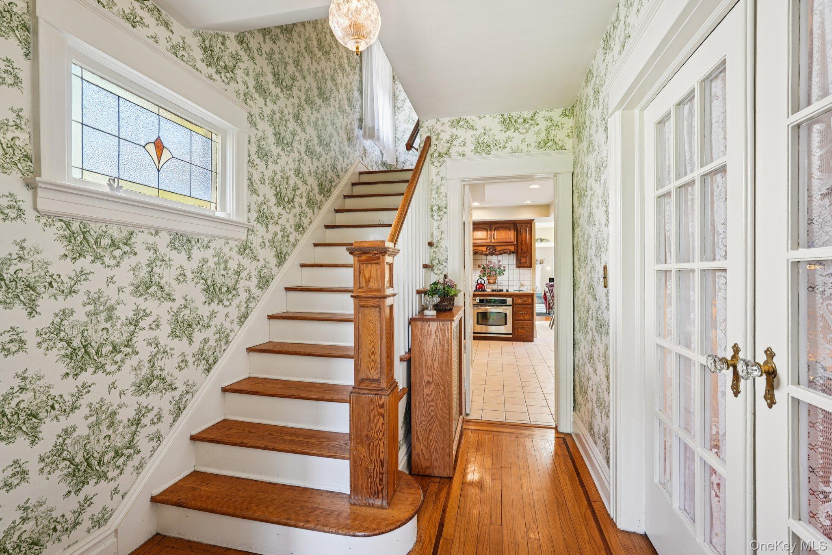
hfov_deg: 95.0
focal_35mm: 16
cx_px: 416
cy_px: 278
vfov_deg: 72.0
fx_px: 381
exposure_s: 1/15
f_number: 8
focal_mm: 16.5
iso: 400
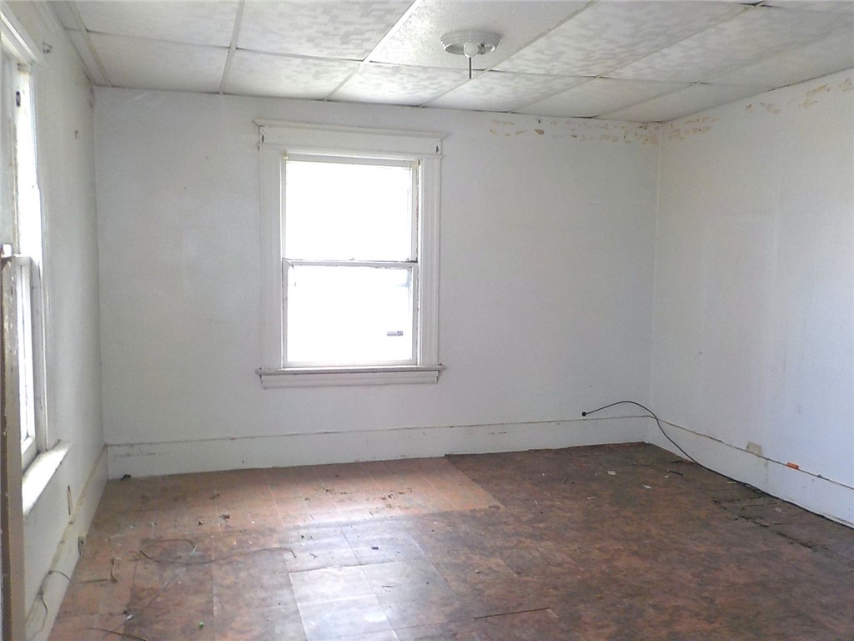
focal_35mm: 30
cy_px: 320
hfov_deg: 60.0
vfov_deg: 46.8
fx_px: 740
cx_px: 427
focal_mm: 4.1
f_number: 3.3
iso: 125
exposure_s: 1/50
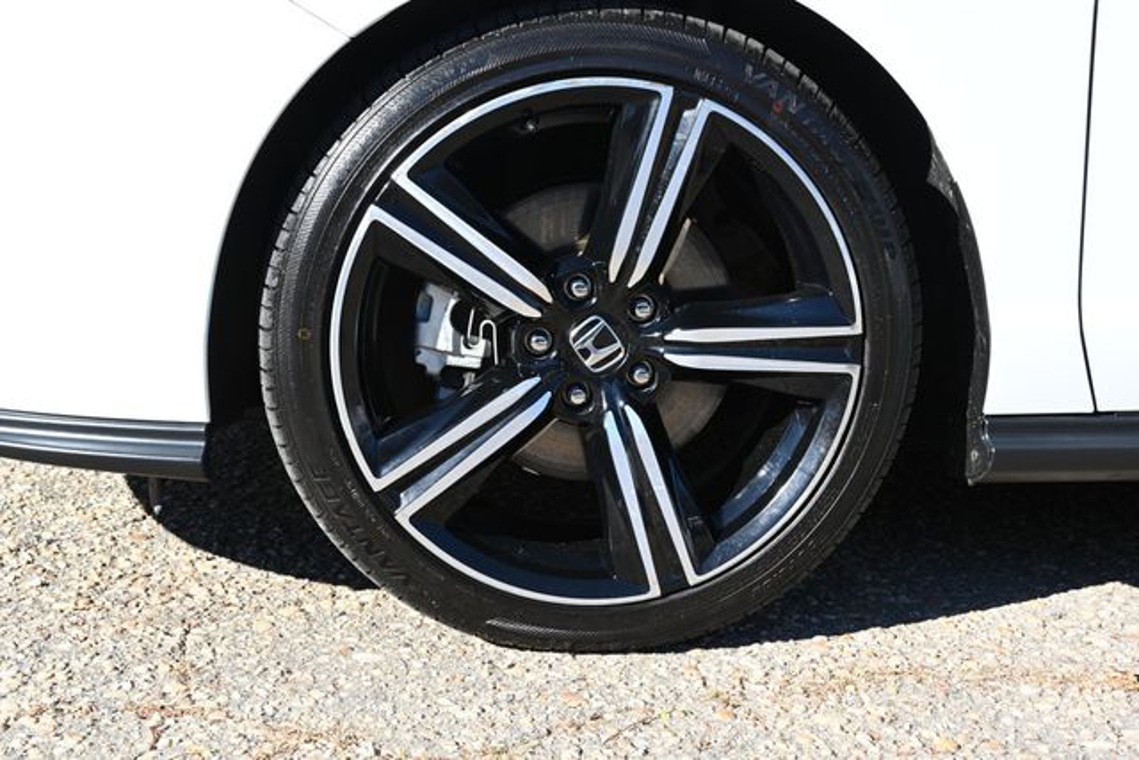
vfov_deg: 28.1
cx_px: 570
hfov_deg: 41.1
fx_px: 1519
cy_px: 380
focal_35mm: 48
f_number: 13
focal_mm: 48
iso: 200
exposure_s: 1/60
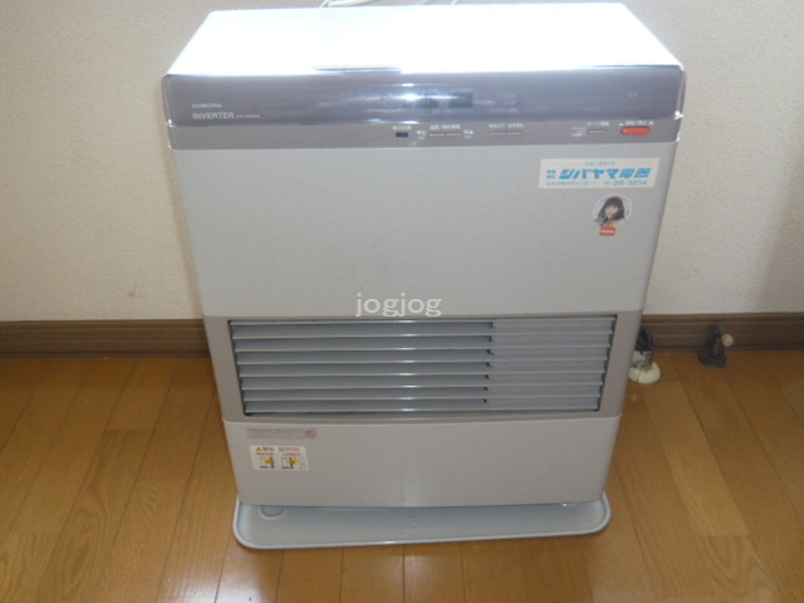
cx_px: 402
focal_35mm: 32
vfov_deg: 44.2
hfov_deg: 56.8
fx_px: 743
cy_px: 302
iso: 100
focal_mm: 4.6
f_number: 2.8
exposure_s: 1/30
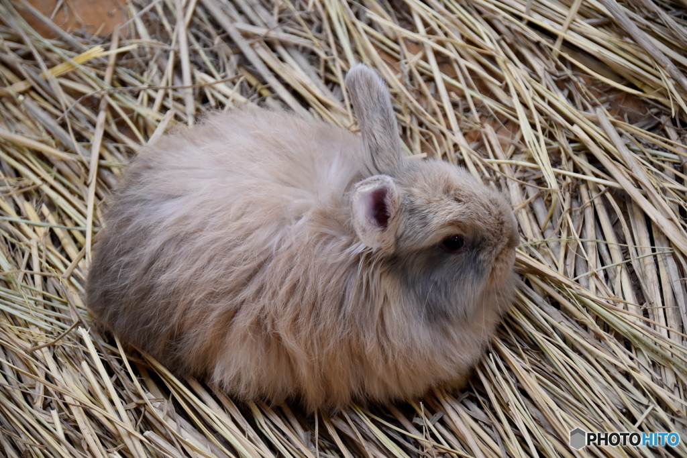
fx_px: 3006
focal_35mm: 158
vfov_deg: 8.7
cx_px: 344
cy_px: 229
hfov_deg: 13.0
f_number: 6
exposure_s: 1/60
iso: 900
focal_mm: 105
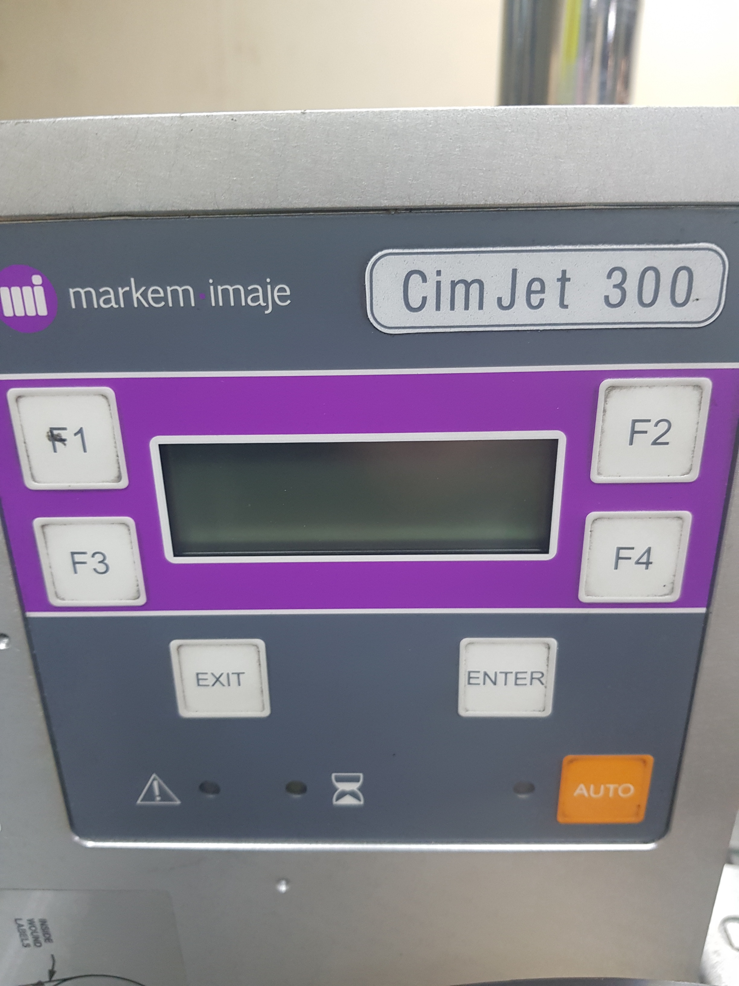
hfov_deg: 53.1
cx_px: 370
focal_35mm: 26
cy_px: 493
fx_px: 740
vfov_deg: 67.3
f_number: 1.7
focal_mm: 4.3
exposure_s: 1/50
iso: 200
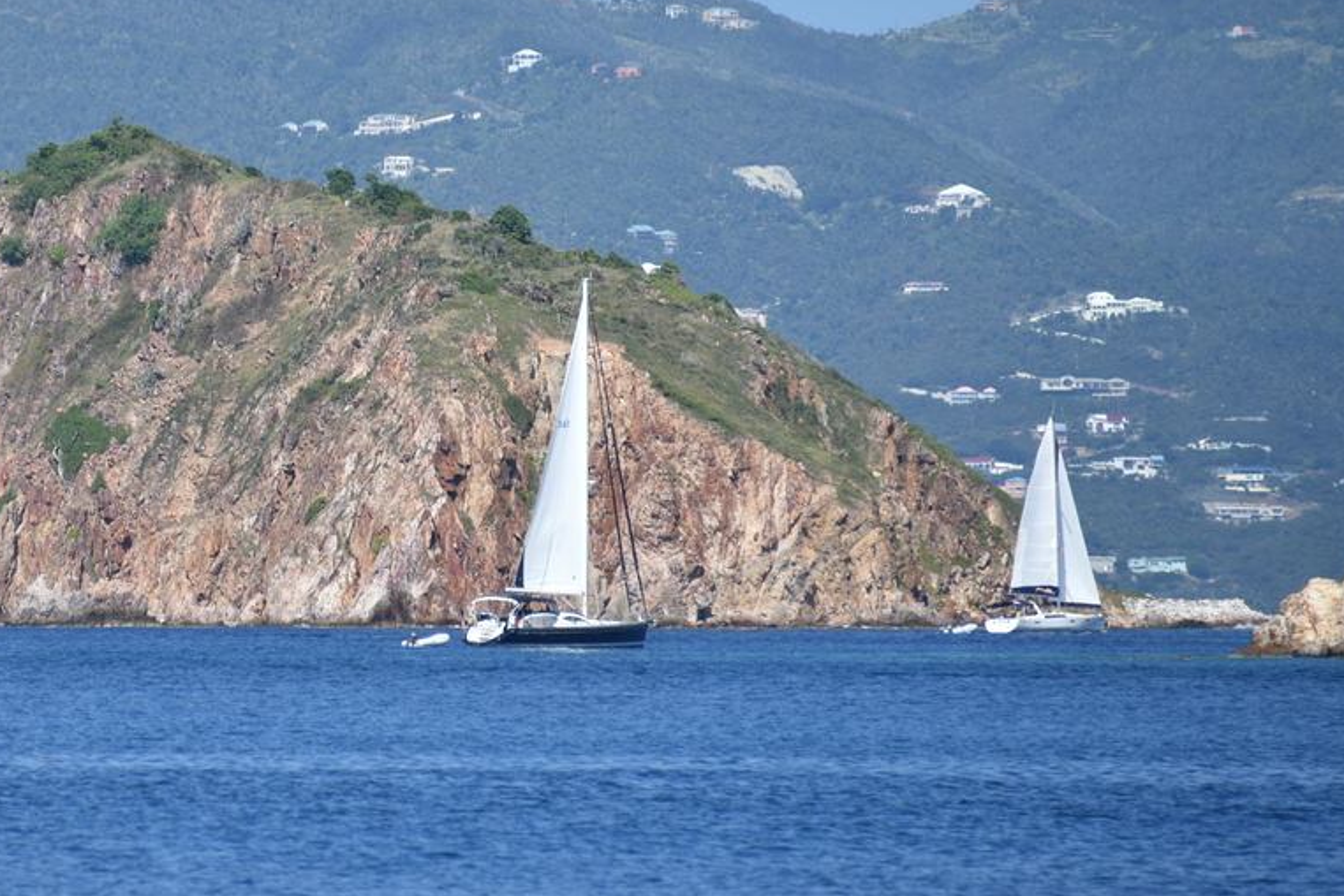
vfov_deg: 2.7
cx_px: 289
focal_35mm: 503
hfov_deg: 4.1
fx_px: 18781
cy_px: 342
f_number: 6.3
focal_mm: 300
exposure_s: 1/640
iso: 100
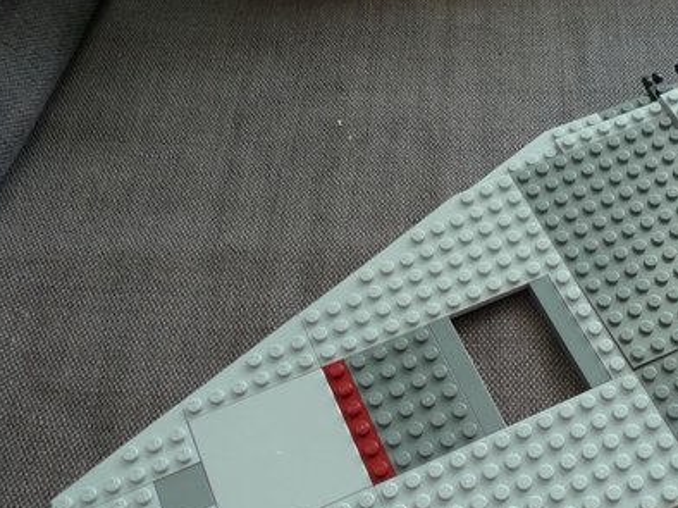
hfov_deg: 46.6
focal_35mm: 39
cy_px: 408
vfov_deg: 35.6
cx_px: 484
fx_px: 763
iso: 125
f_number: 2
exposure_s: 1/30
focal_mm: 5.1
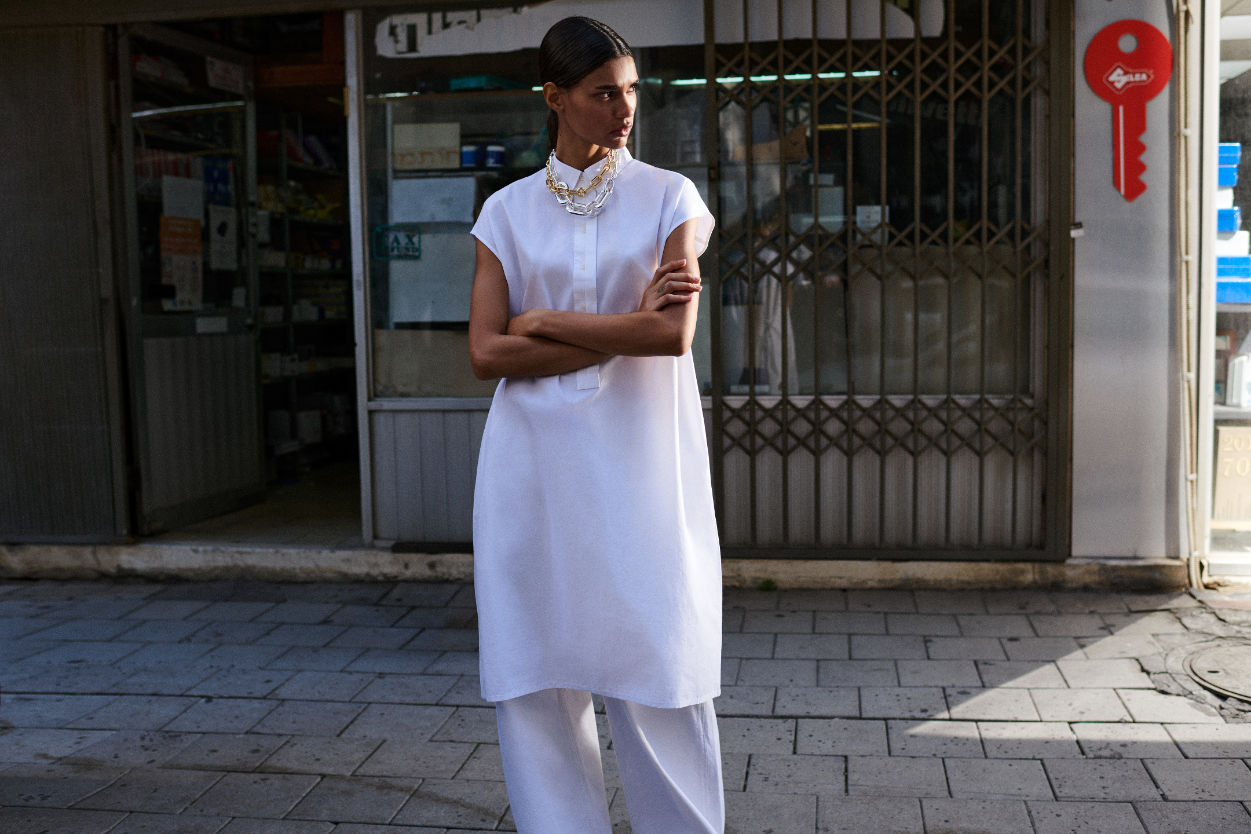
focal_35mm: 35
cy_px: 417
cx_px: 626
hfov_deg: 54.4
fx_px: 1216
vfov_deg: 37.9
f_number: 3.5
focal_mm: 35
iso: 200
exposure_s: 1/640
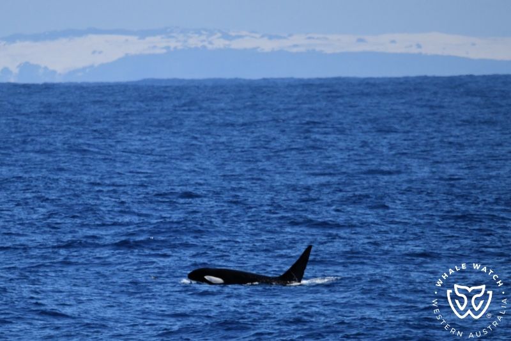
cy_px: 170
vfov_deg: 2.3
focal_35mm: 600
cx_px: 256
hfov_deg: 3.4
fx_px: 8514
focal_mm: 600
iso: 1250
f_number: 6.3
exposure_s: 1/8000
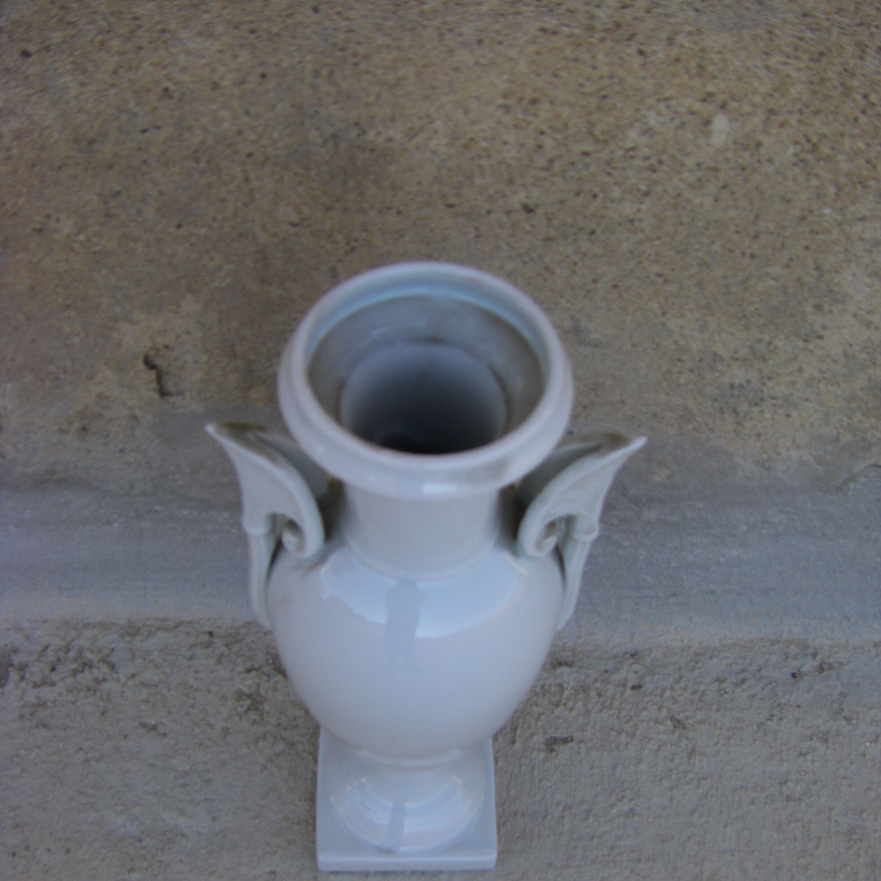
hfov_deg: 37.6
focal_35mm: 45
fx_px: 1296
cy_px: 568
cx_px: 439
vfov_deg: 37.3
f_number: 3.5
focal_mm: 6.3
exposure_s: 1/125
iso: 64
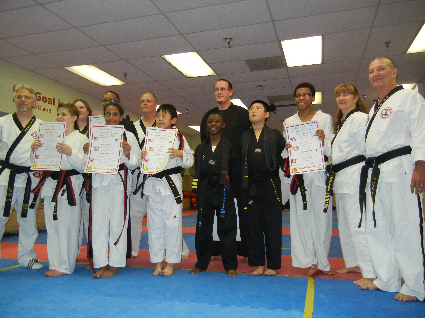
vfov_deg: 46.8
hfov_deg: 60.0
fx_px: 368
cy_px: 159
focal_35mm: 30
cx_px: 212
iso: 219
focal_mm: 5.4
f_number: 3.5
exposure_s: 1/30
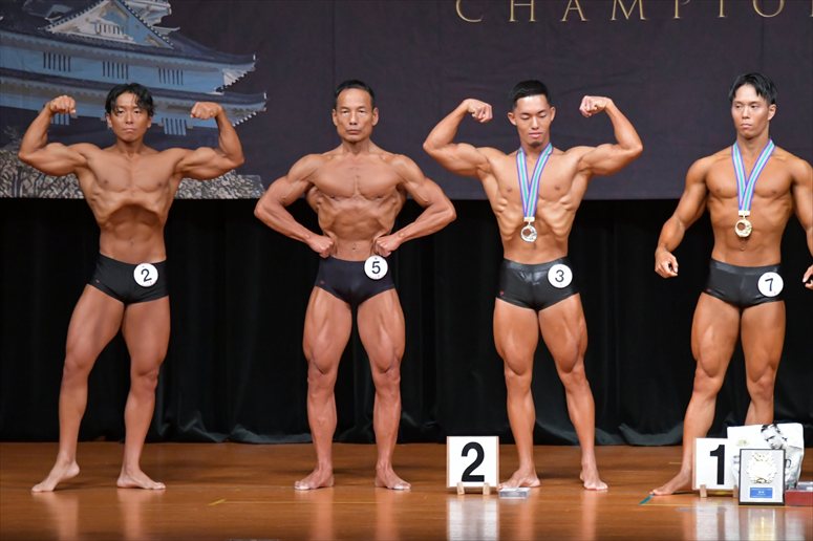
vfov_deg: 5.4
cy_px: 270
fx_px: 5756
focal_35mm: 255
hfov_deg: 8.1
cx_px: 406
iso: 5000
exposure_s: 1/400
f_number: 5.6
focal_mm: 170
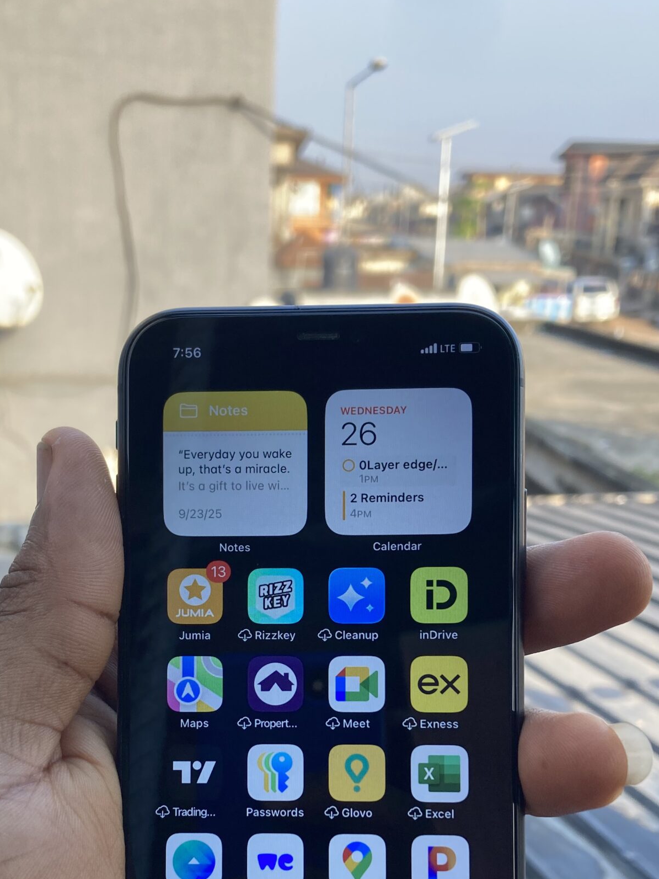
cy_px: 665
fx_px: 1142
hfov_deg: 32.1
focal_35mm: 45
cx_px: 281
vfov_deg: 40.8
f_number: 1.8
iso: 20
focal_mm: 3.99
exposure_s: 1/252
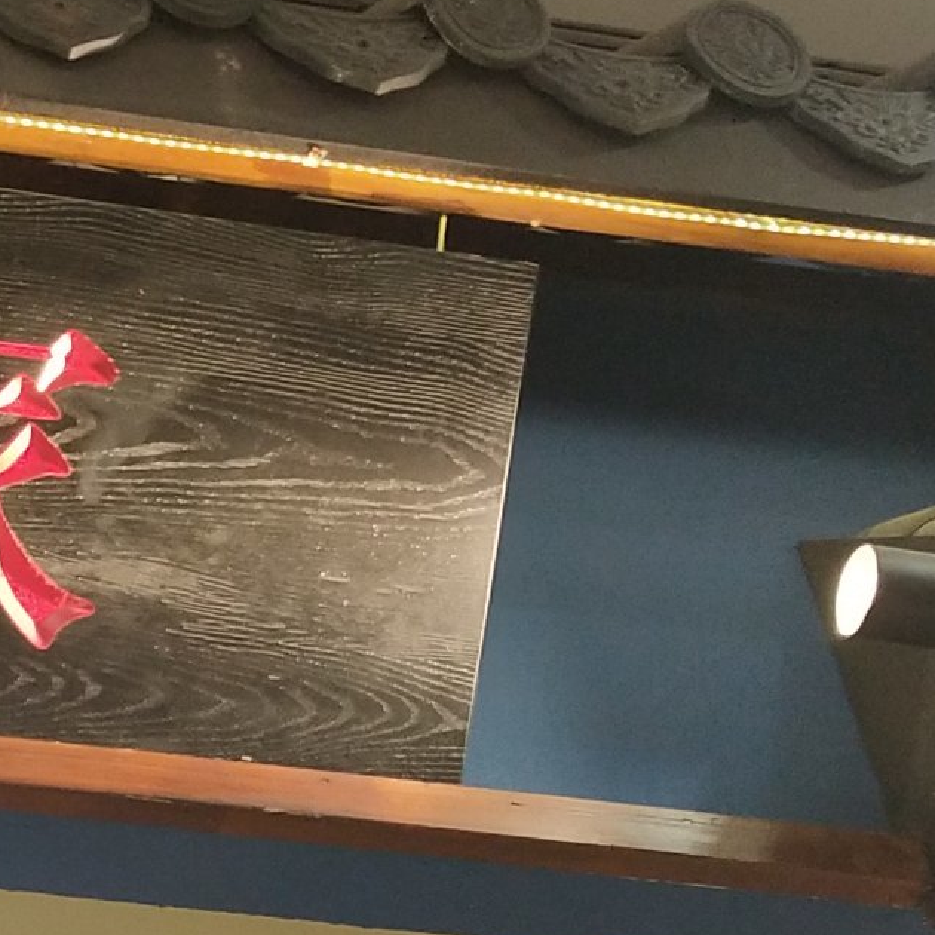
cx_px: -553
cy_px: 975
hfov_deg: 14.0
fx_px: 3514
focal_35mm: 115
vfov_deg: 14.9
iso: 227
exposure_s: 1/50
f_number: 1.8
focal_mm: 3.95
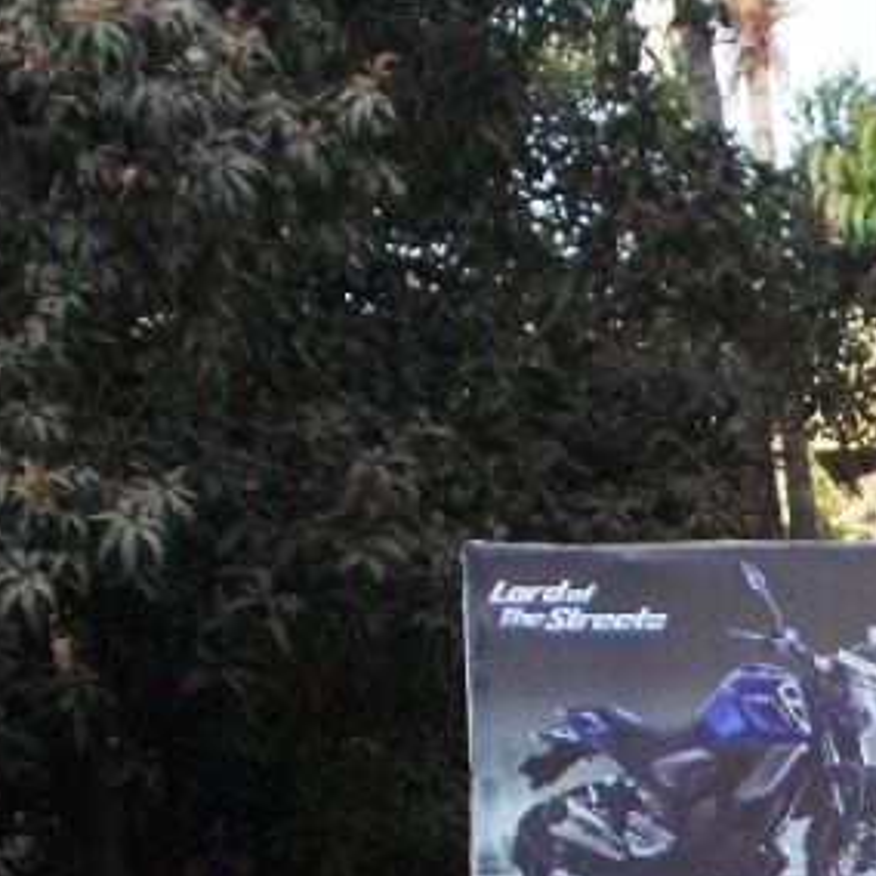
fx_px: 4008
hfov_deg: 12.0
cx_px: 1283
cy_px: 1157
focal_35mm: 140
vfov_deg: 12.1
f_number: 4.2
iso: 80
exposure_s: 1/60
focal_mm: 7.9
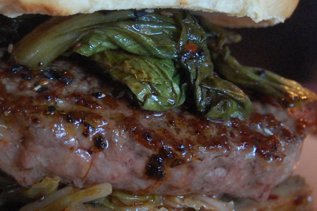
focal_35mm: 135
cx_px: 99
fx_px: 1188
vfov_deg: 10.1
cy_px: 100
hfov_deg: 15.2
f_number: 4.5
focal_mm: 34
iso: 1400
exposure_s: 1/8
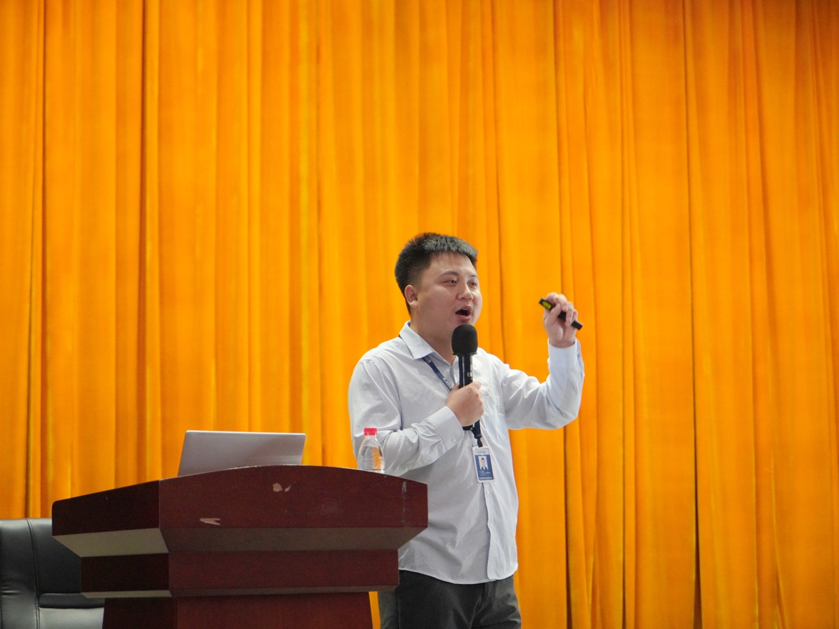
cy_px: 314
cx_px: 421
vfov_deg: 19.4
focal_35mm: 76
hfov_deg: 25.7
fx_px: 1842
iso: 8000
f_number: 4
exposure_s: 1/160
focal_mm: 70
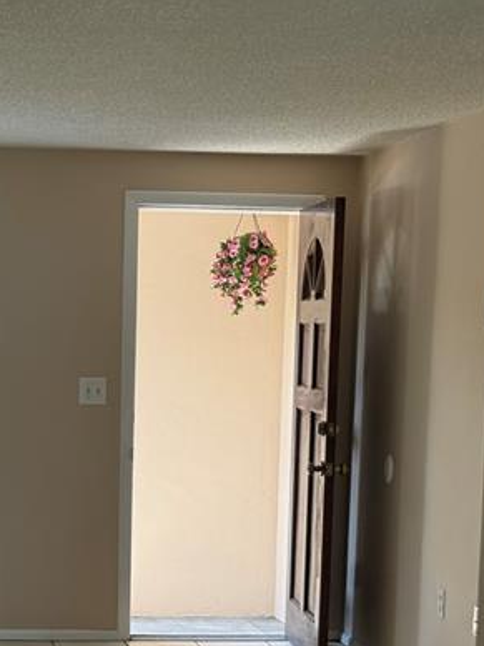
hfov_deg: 15.5
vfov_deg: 20.4
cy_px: 543
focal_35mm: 95
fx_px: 1771
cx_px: 103
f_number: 1.78
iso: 100
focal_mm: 6.76
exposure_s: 1/240
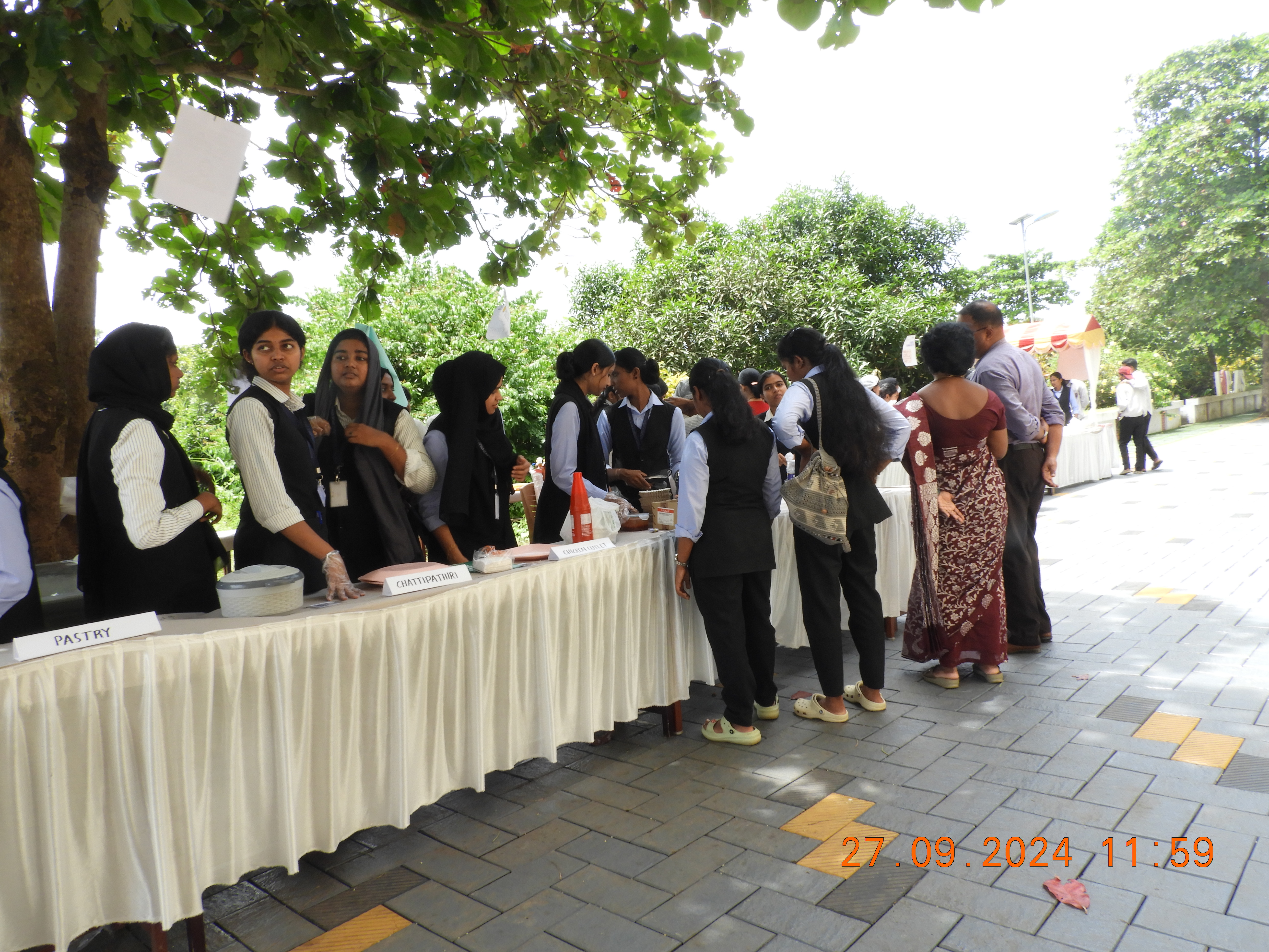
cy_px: 476
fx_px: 880
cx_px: 634
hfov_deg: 71.6
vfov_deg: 56.8
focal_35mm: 24
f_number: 7.6
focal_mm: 4.3
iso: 100
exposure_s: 1/50
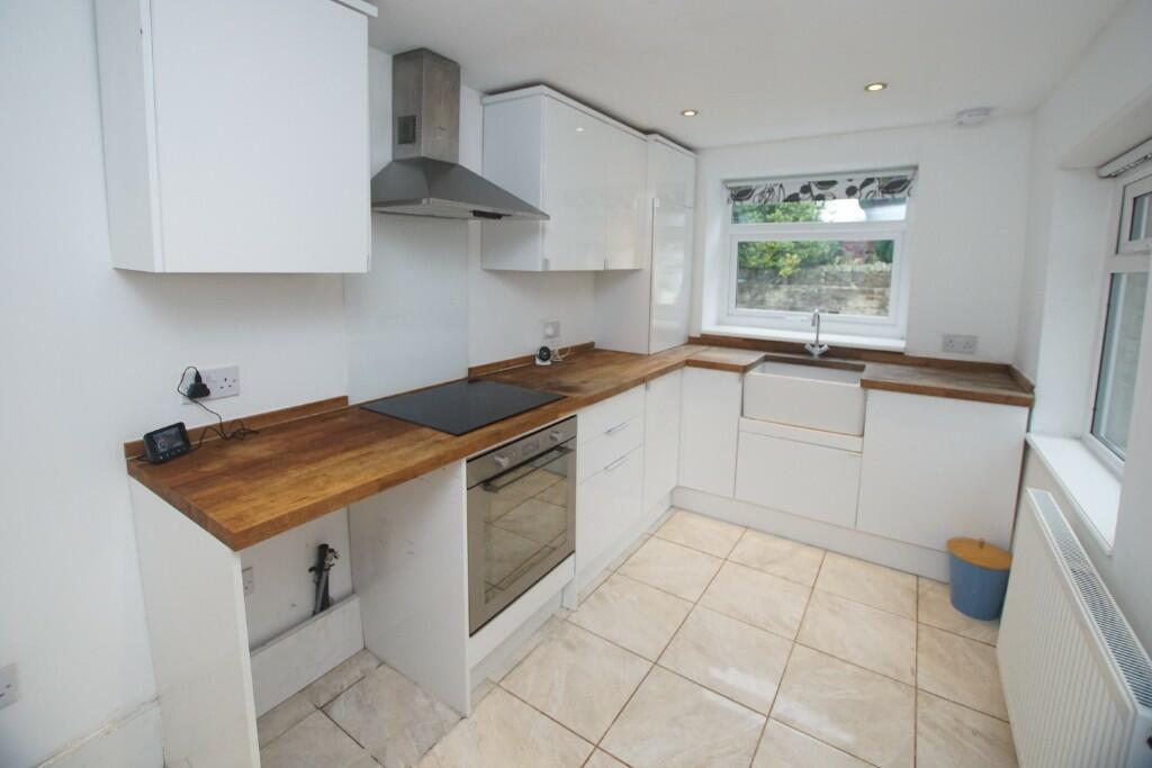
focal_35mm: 15
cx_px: 576
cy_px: 384
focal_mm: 10
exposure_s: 1/160
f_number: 4
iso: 1000
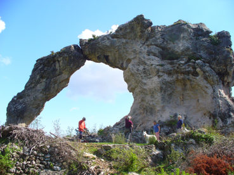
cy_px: 88
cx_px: 117
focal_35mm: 37
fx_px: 250
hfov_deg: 50.2
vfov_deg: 38.6
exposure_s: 1/200
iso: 100
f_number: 5.6
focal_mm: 6.1
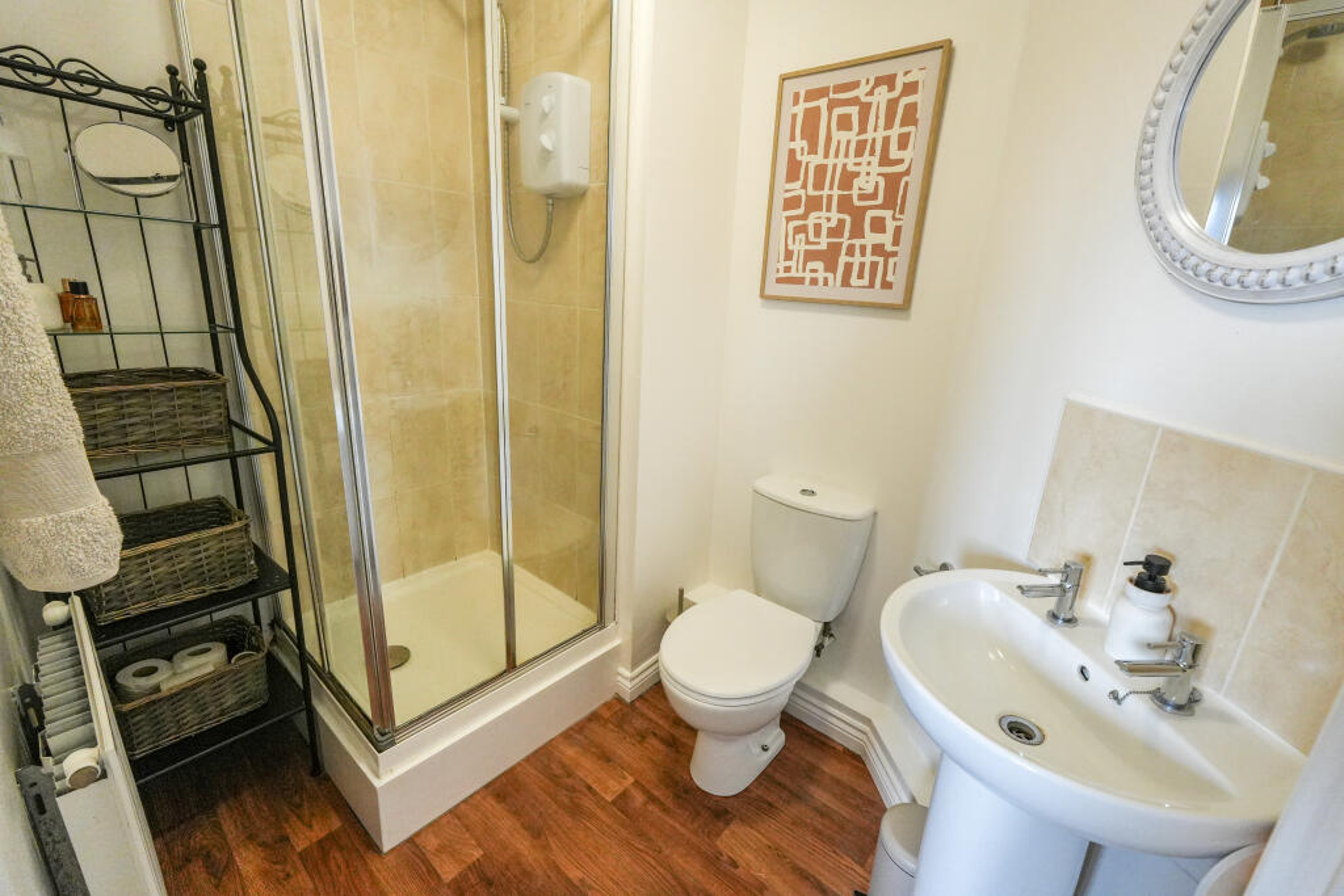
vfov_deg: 77.3
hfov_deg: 100.4
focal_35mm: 15
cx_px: 672
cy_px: 448
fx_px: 560
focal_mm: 10
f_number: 4
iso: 1600
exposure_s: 1/160
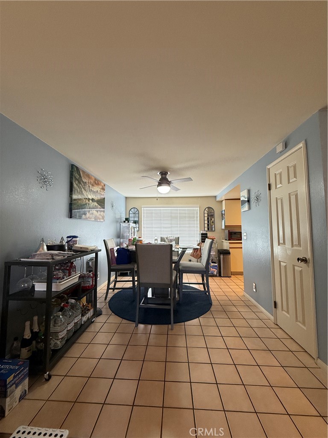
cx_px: 164
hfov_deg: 85.7
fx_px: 177
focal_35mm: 14
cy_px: 219
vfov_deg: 102.1
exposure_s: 1/120
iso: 200
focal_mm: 2.22
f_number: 2.2
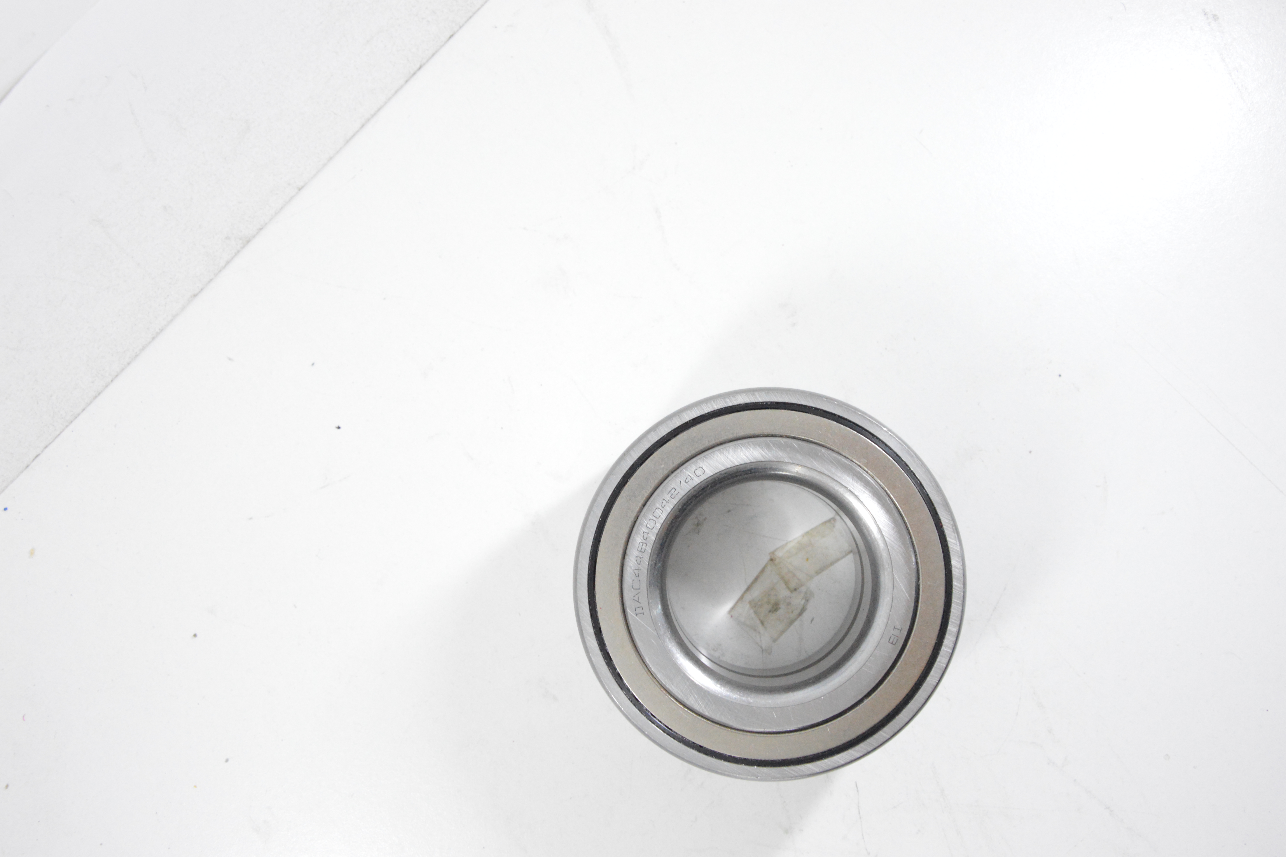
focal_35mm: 46
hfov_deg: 42.7
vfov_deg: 29.2
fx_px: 1643
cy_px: 436
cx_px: 658
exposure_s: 1/100
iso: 3200
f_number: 7.1
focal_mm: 30
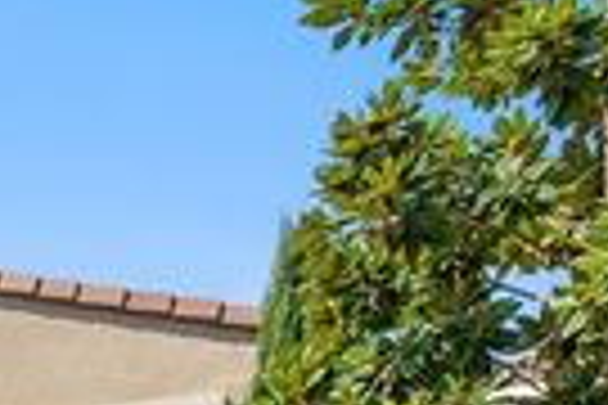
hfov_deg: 20.1
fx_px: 1250
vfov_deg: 16.1
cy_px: 691
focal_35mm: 74
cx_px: -477
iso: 200
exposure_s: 1/320
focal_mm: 20
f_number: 9
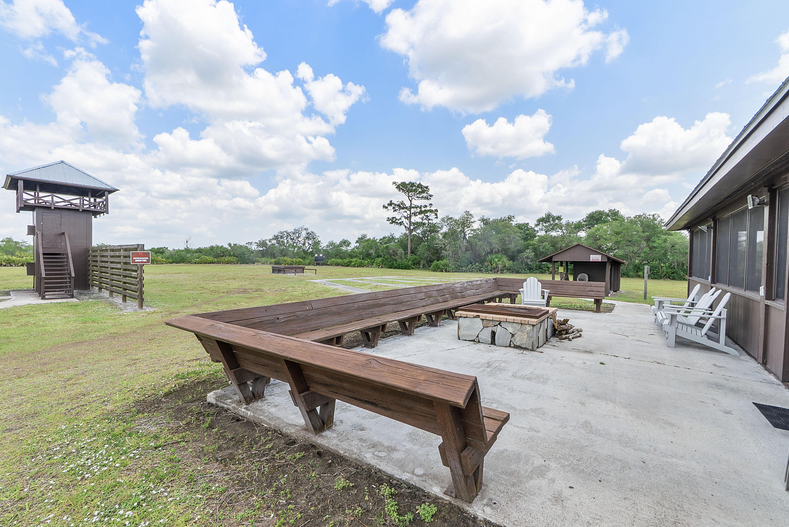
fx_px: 329
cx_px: 394
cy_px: 264
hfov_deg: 100.4
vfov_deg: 77.4
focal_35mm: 15
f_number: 11
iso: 100
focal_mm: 10
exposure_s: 1/100
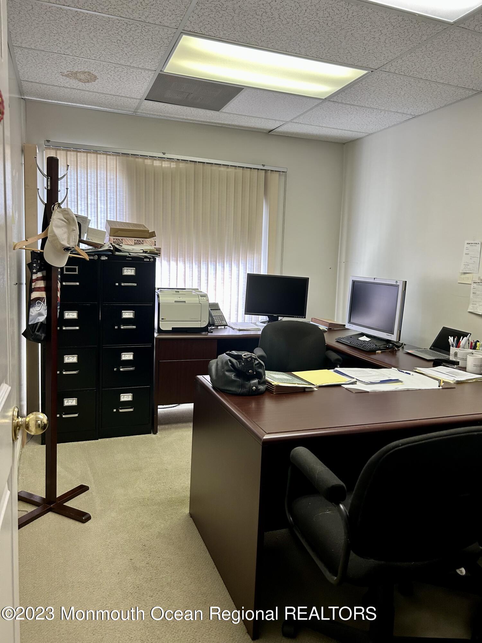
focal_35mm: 26
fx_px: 483
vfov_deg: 67.3
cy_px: 322
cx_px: 241
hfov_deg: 53.1
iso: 125
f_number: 1.5
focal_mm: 5.7
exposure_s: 1/120
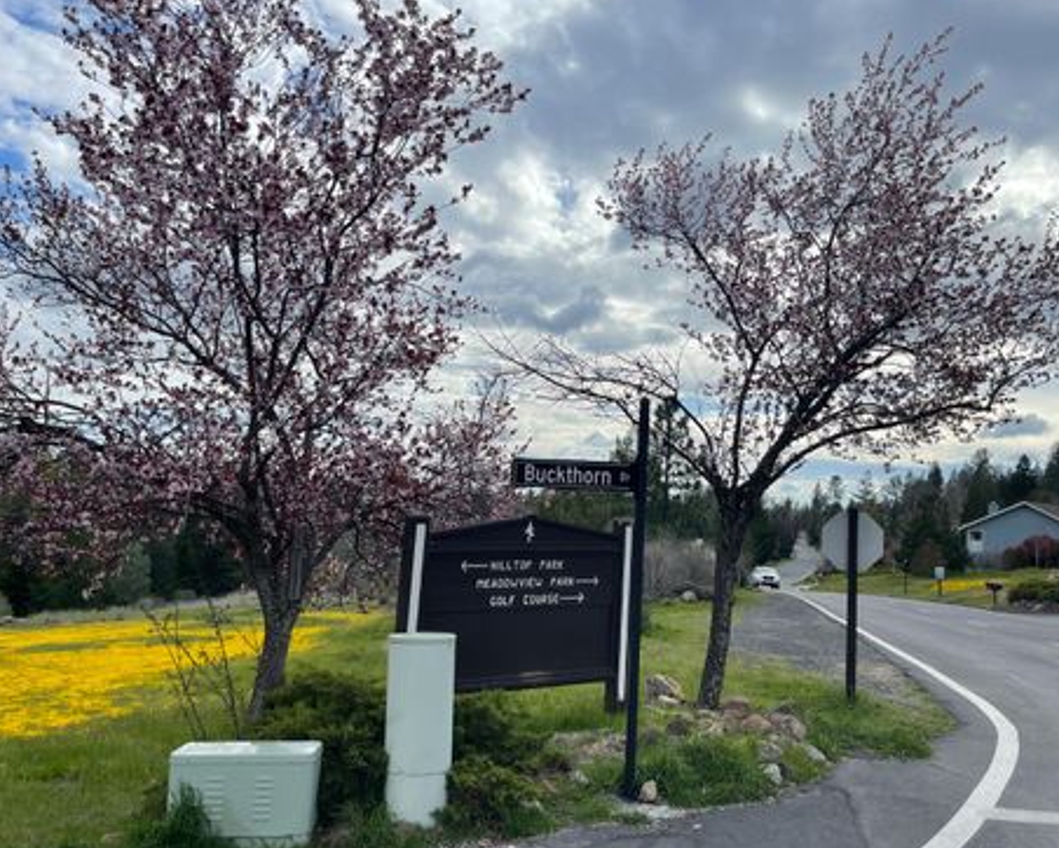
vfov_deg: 53.2
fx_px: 847
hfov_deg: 63.9
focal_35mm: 27
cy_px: 435
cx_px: 579
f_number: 1.6
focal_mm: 5.1
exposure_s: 1/3922
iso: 32
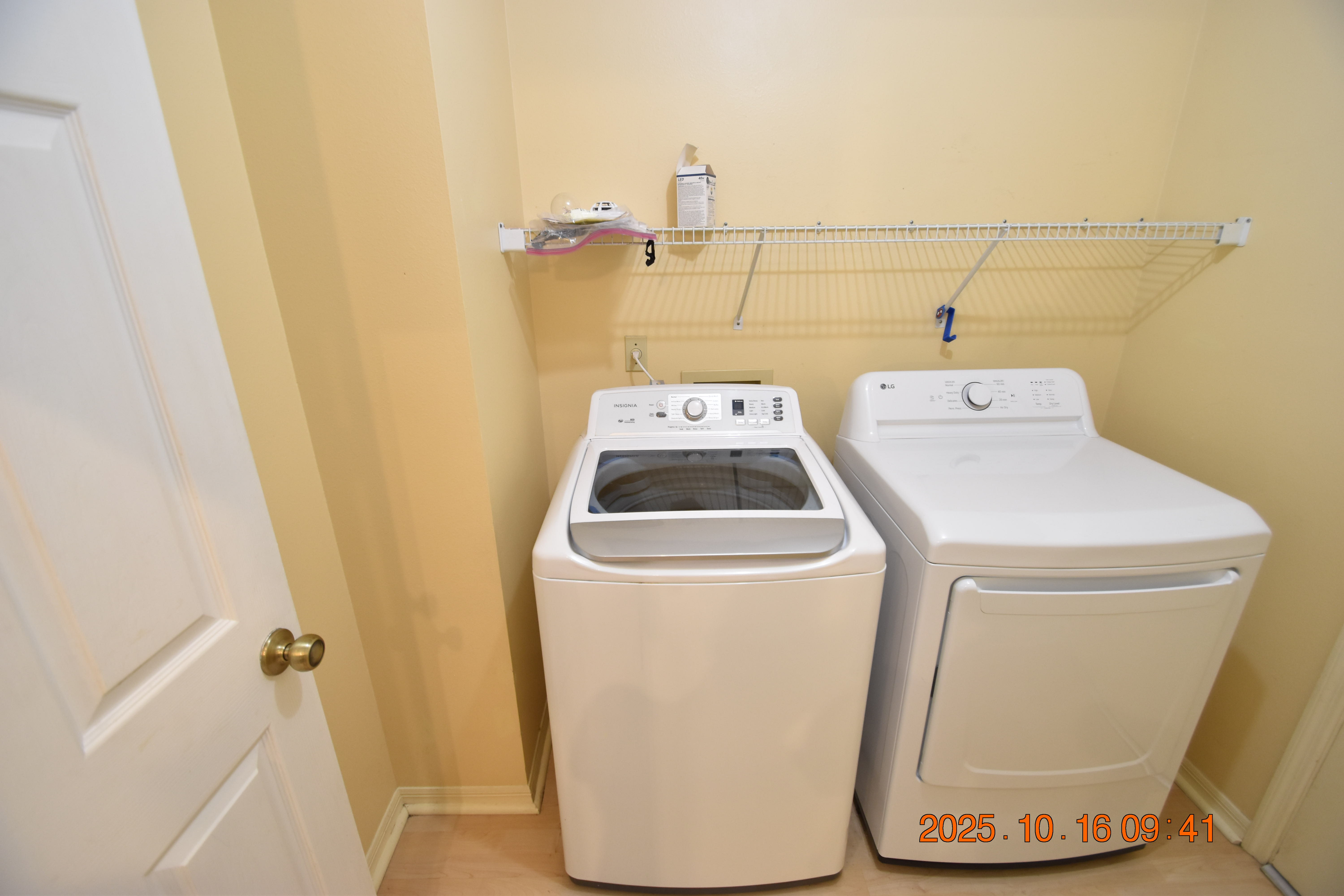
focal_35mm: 15
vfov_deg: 77.3
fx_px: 560
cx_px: 672
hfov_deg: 100.4
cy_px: 448
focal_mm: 10
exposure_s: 1/20
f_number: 3.5
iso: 800
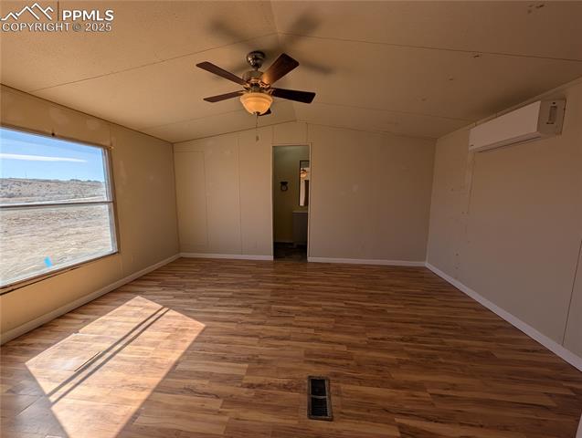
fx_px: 202
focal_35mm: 12
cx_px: 291
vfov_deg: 94.7
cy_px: 219
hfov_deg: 110.4
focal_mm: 2.23
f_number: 1.95
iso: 39
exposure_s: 1/1314
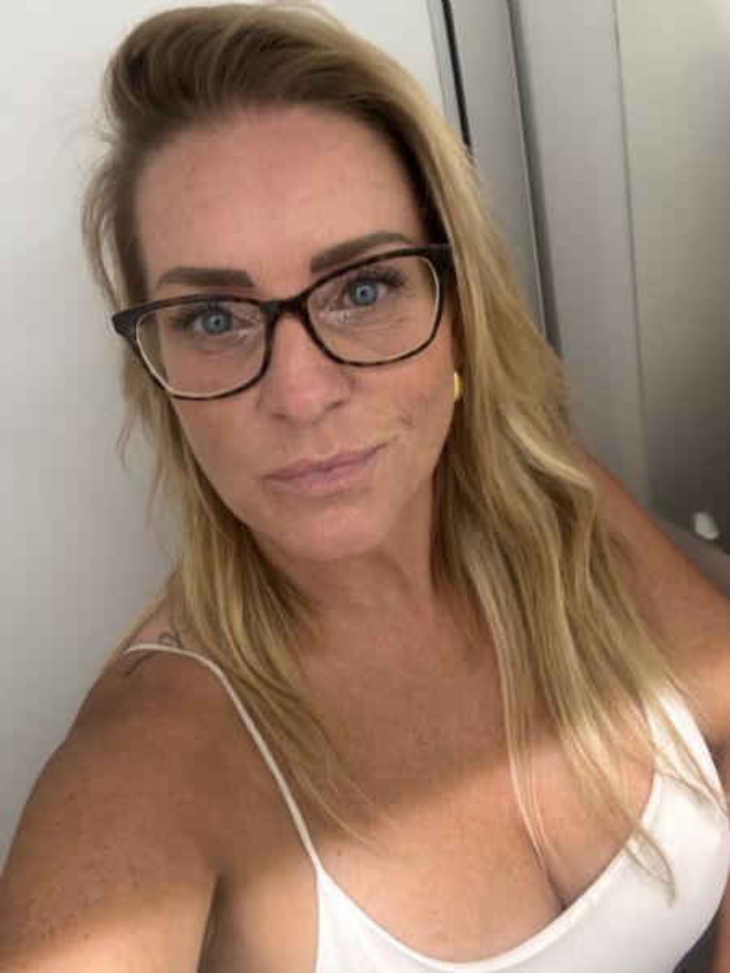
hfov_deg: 46.8
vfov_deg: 60.0
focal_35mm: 30
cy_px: 486
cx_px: 365
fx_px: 844
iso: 320
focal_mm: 2.69
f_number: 1.9
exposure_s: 1/40
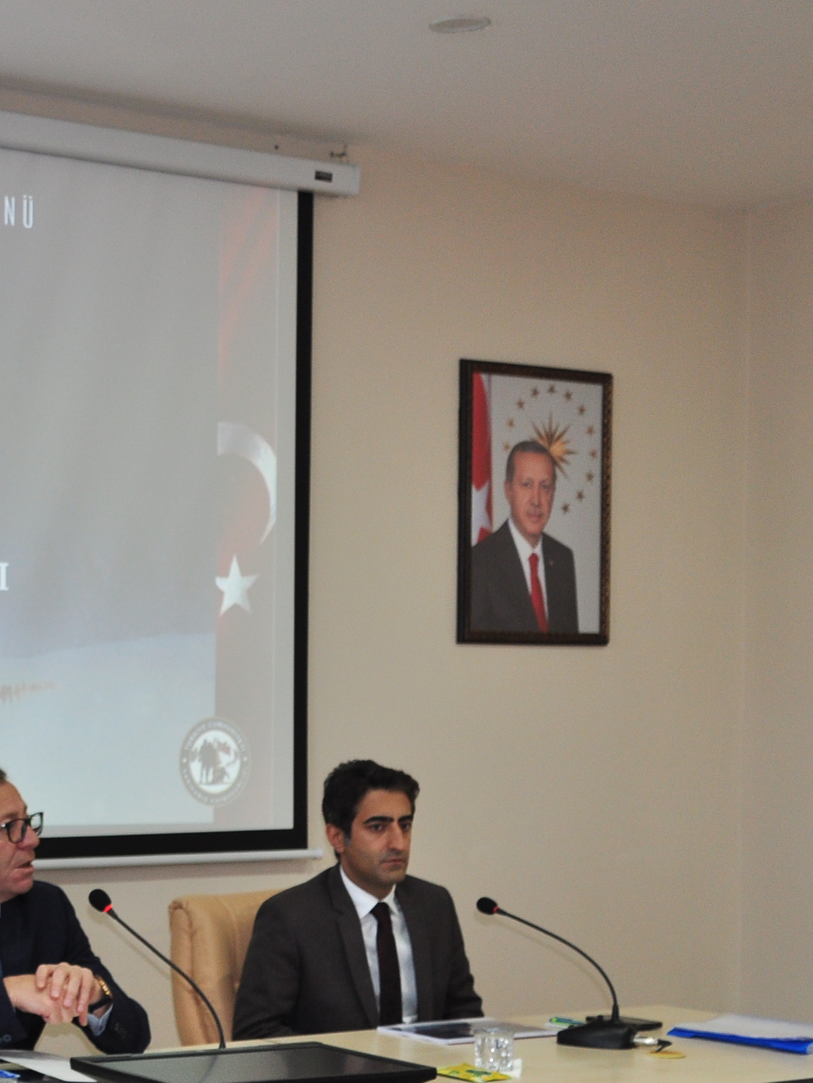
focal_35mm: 75
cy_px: 718
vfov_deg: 25.9
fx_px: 2348
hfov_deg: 18.8
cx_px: -101
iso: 400
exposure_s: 1/60
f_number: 3.8
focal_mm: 26
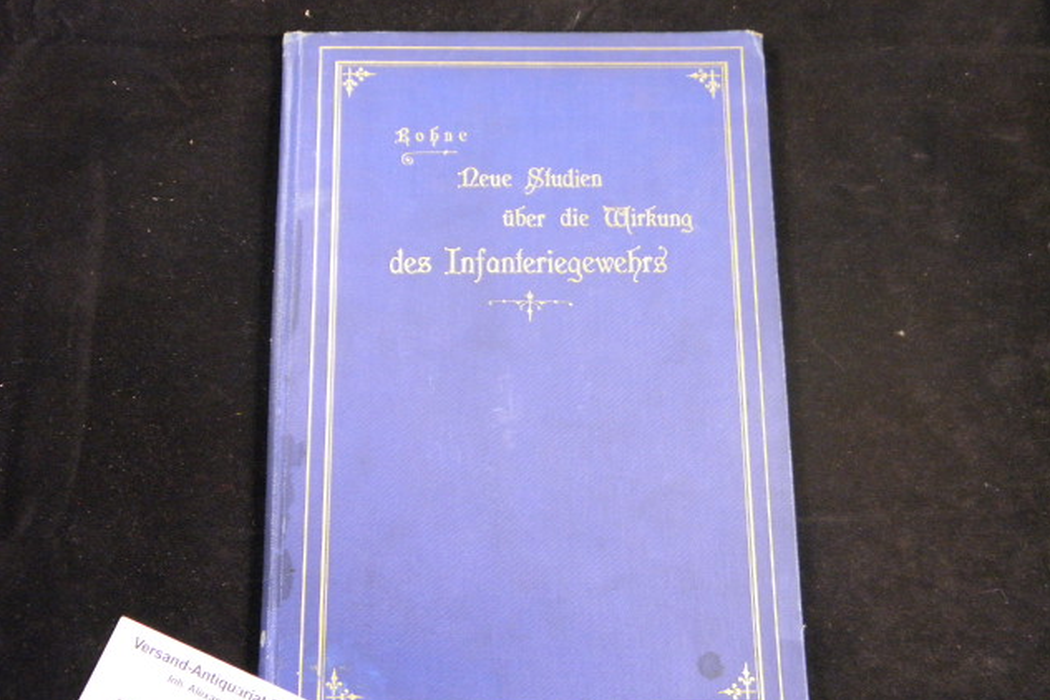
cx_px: 529
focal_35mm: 41
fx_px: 1196
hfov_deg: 47.4
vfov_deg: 32.6
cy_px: 391
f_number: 3.8
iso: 400
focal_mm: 7.1
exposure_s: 1/25
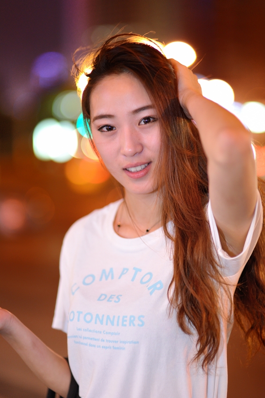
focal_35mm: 85
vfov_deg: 23.9
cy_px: 199
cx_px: 132
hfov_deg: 16.1
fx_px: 939
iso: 1600
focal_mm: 85
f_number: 1.4
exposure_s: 1/40
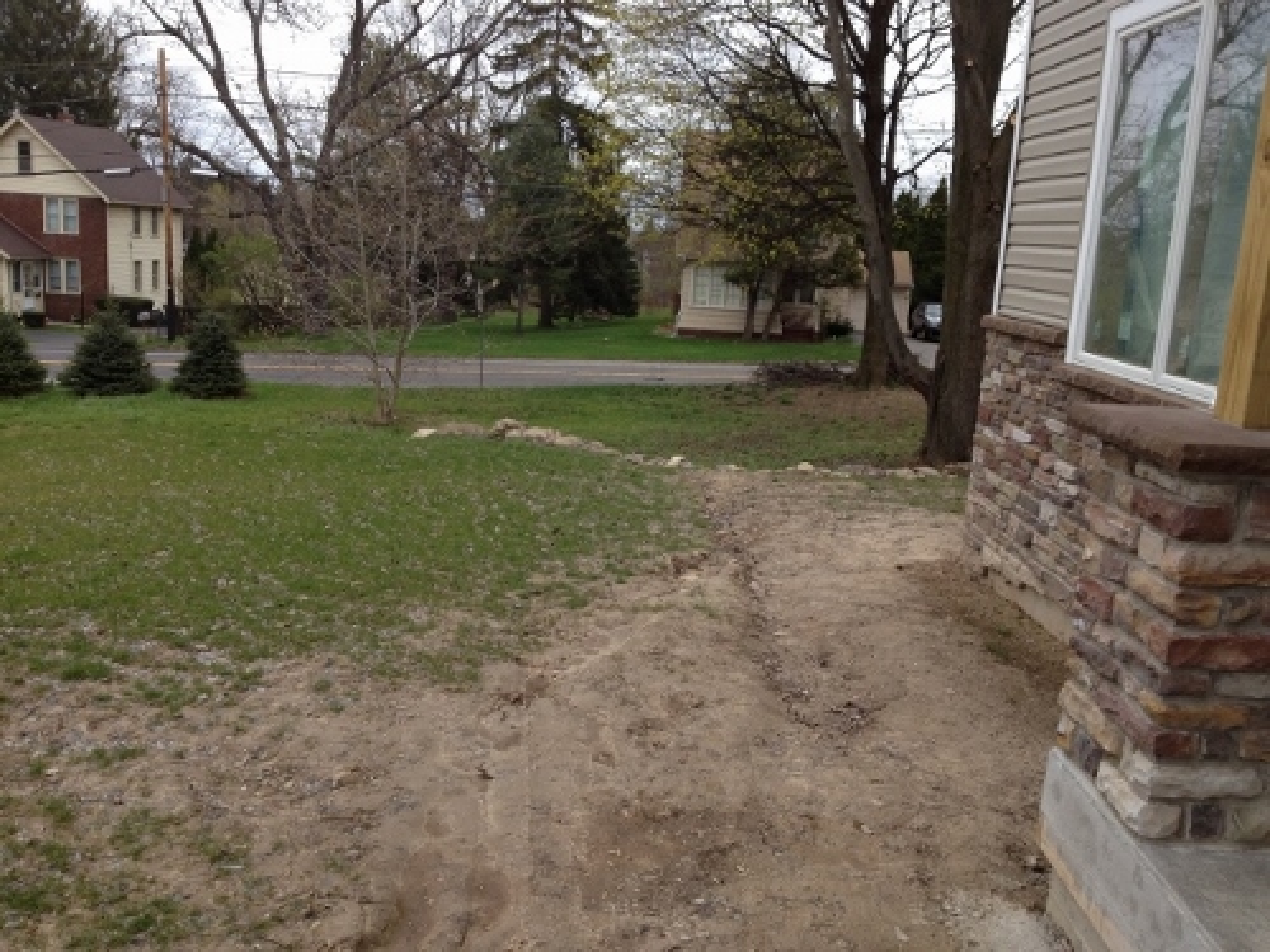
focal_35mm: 35
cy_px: 476
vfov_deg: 40.7
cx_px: 635
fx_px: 1284
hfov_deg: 52.6
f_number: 2.4
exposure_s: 1/863
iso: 64
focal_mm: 4.28
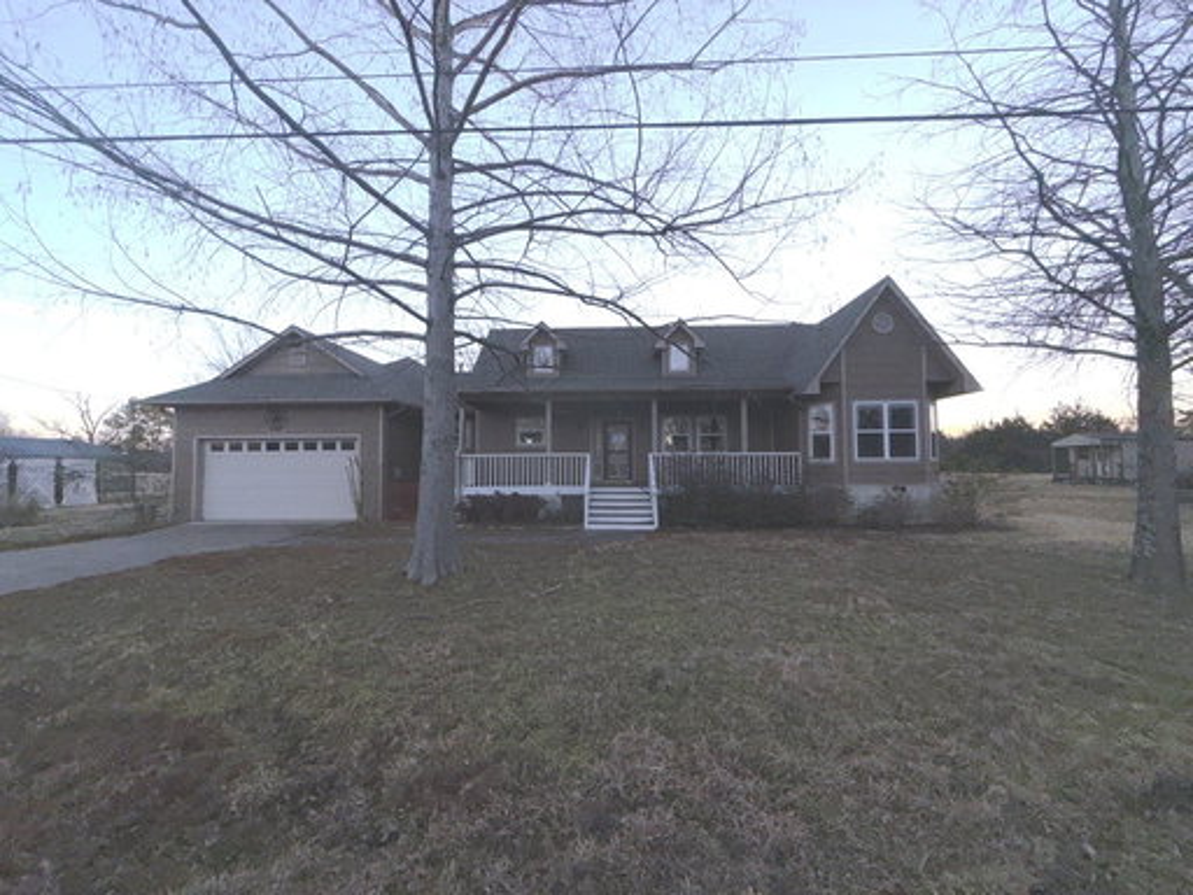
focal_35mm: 14
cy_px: 448
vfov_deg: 85.7
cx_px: 596
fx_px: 482
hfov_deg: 102.1
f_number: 2.2
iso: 16
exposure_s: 1/267
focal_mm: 2.22
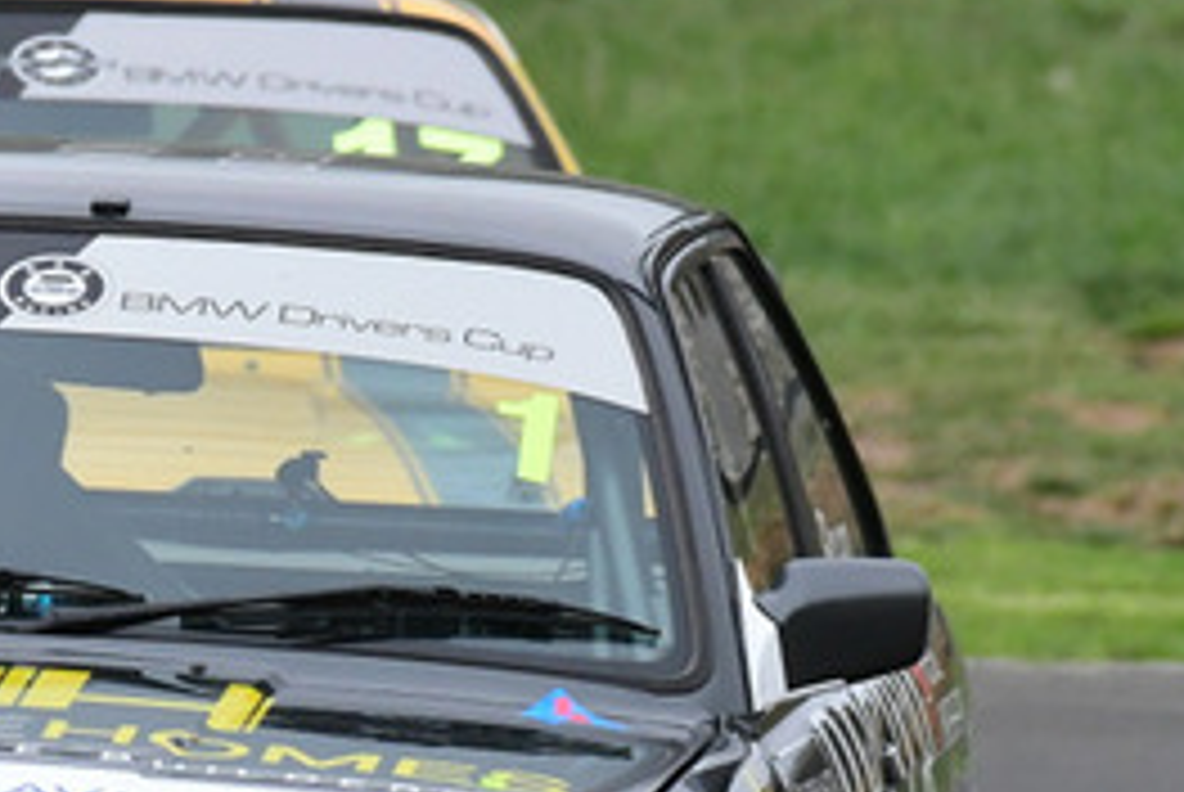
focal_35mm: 2189
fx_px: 72072
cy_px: 486
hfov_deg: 0.9
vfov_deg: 0.6
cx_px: 162
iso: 2000
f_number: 9
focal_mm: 480
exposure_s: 1/640
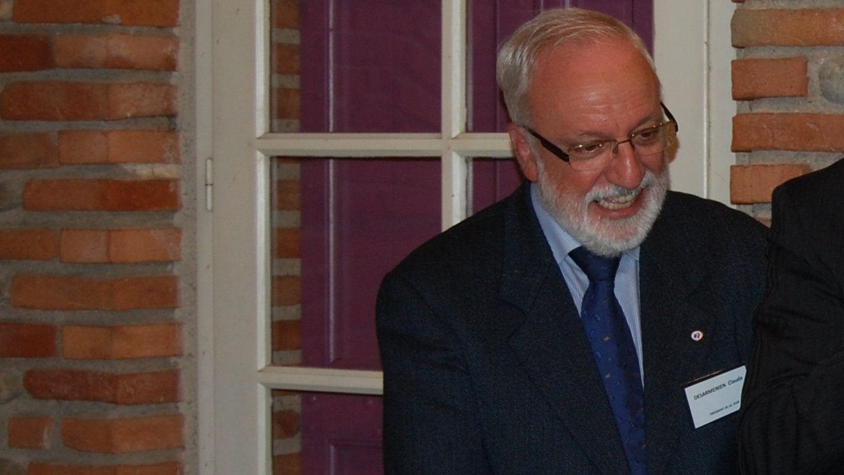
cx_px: 938
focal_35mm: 117
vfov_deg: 10.4
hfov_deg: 17.7
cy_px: 259
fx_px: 2619
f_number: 4.5
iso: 400
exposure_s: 1/60
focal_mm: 32
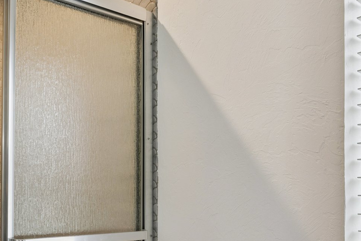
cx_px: 15
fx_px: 327
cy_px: 194
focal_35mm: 33
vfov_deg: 38.8
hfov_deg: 49.2
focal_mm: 15.3
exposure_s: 1/20
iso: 200
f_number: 10
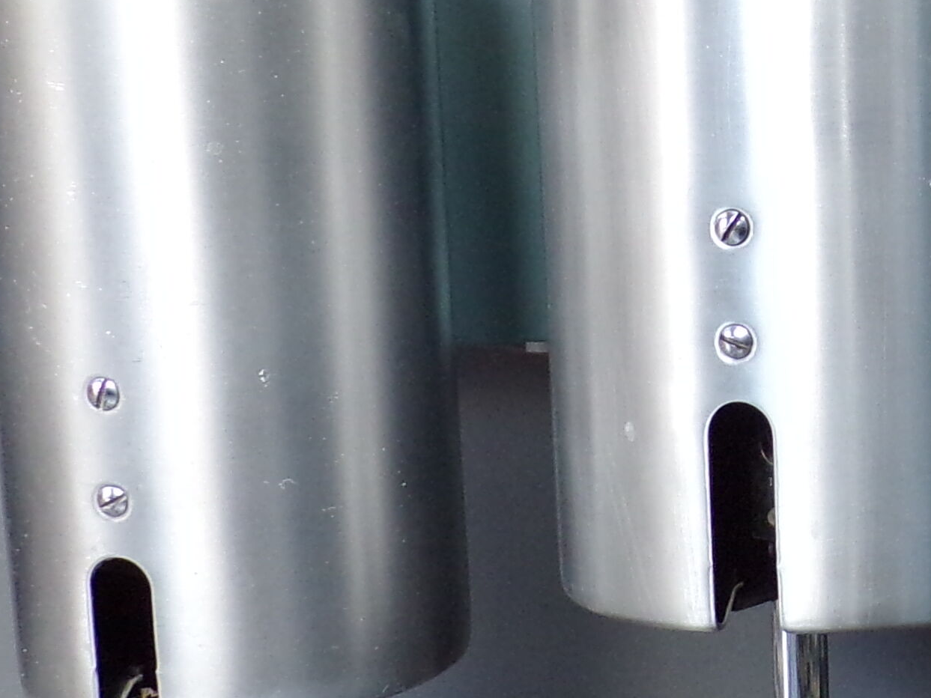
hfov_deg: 19.9
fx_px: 2393
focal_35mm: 89
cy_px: 356
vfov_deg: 16.6
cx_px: 1276
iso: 200
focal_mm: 4.3
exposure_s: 1/34
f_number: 3
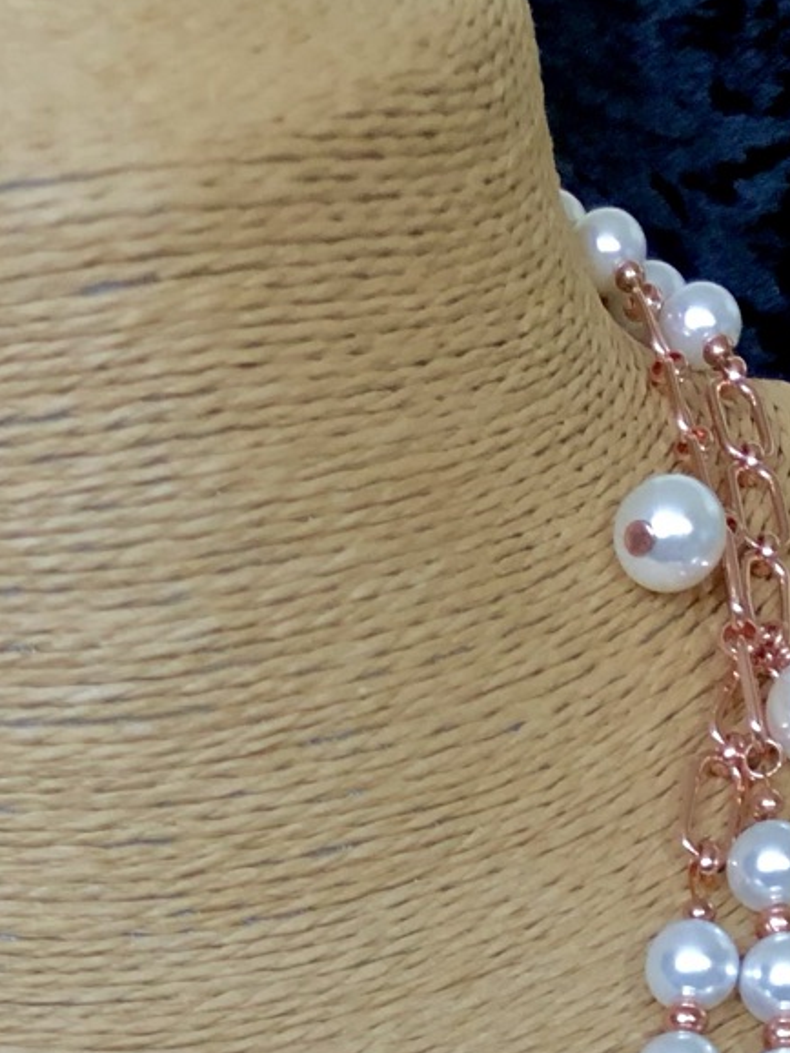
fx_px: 3014
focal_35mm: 99
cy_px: 1731
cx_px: 171
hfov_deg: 14.9
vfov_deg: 17.2
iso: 64
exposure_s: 1/15
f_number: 1.8
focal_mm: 3.99
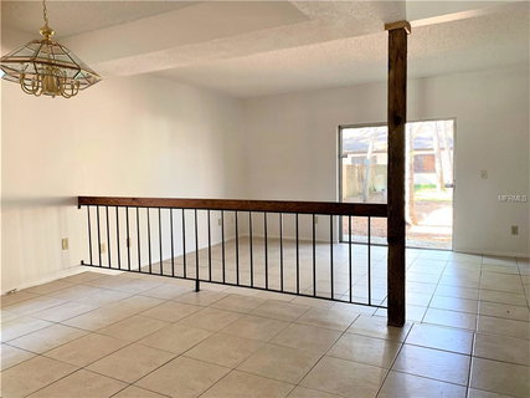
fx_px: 398
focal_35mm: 26
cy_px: 199
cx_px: 265
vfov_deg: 53.0
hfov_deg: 67.3
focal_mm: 4.25
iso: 125
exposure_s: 1/60
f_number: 1.8
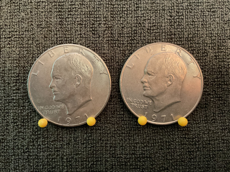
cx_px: 115
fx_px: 193
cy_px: 86
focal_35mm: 29
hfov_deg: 61.7
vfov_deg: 48.2
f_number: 1.8
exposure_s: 1/30
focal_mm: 3
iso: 500
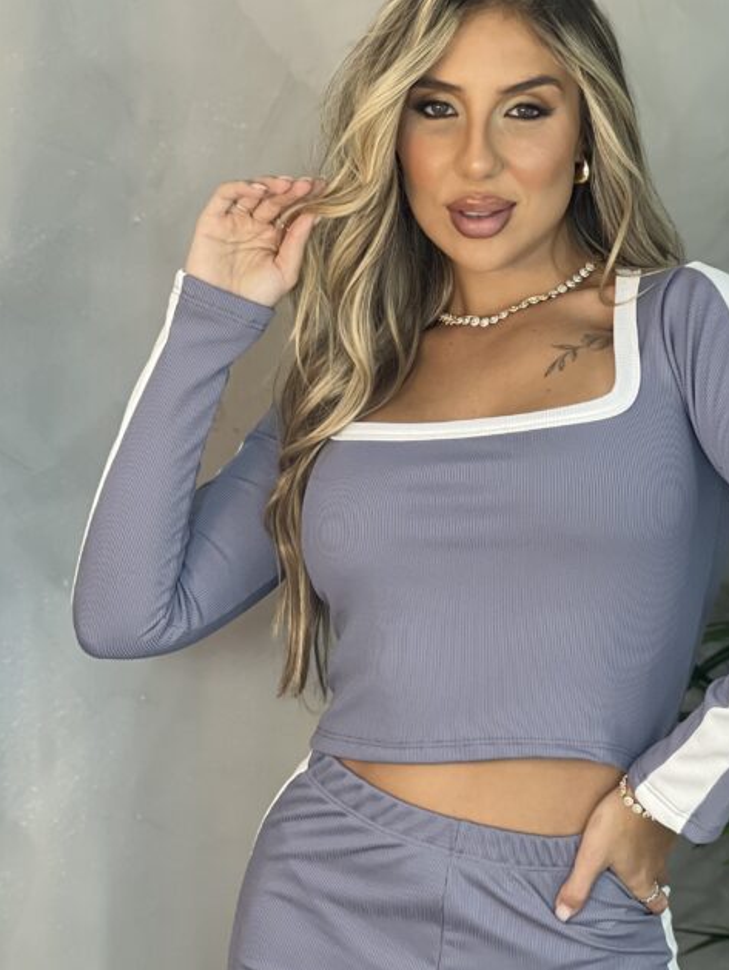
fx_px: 3199
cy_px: 617
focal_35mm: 114
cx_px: 489
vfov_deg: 17.2
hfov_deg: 13.0
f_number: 2.8
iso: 125
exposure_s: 1/120
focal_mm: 9
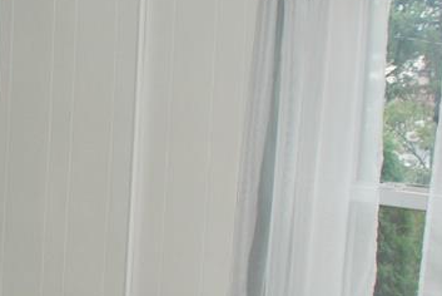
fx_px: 1130
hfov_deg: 19.9
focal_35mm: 92
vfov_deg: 14.8
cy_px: 214
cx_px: -170
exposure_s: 1/60
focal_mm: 20
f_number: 3.8
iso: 200
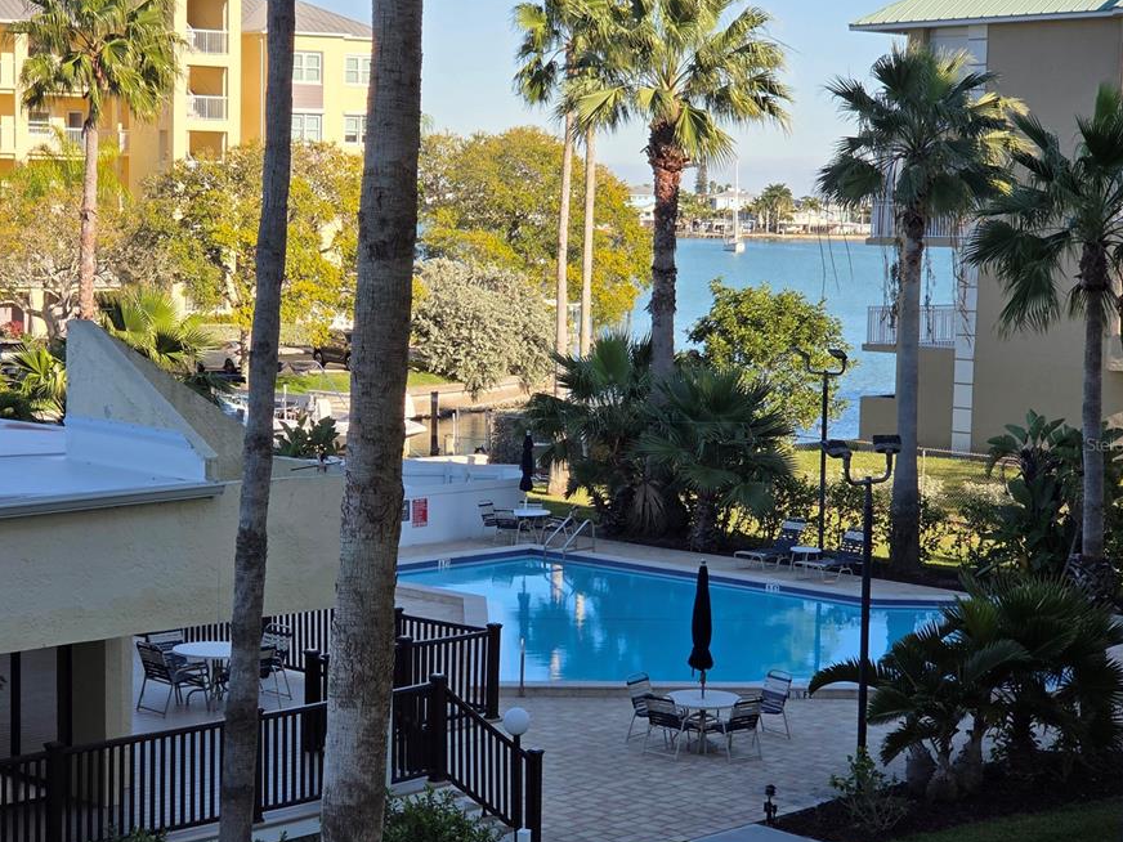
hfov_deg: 24.1
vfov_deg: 18.2
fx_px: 2628
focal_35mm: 81
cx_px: 505
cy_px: 444
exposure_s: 1/796
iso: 25
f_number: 2.4
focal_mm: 7
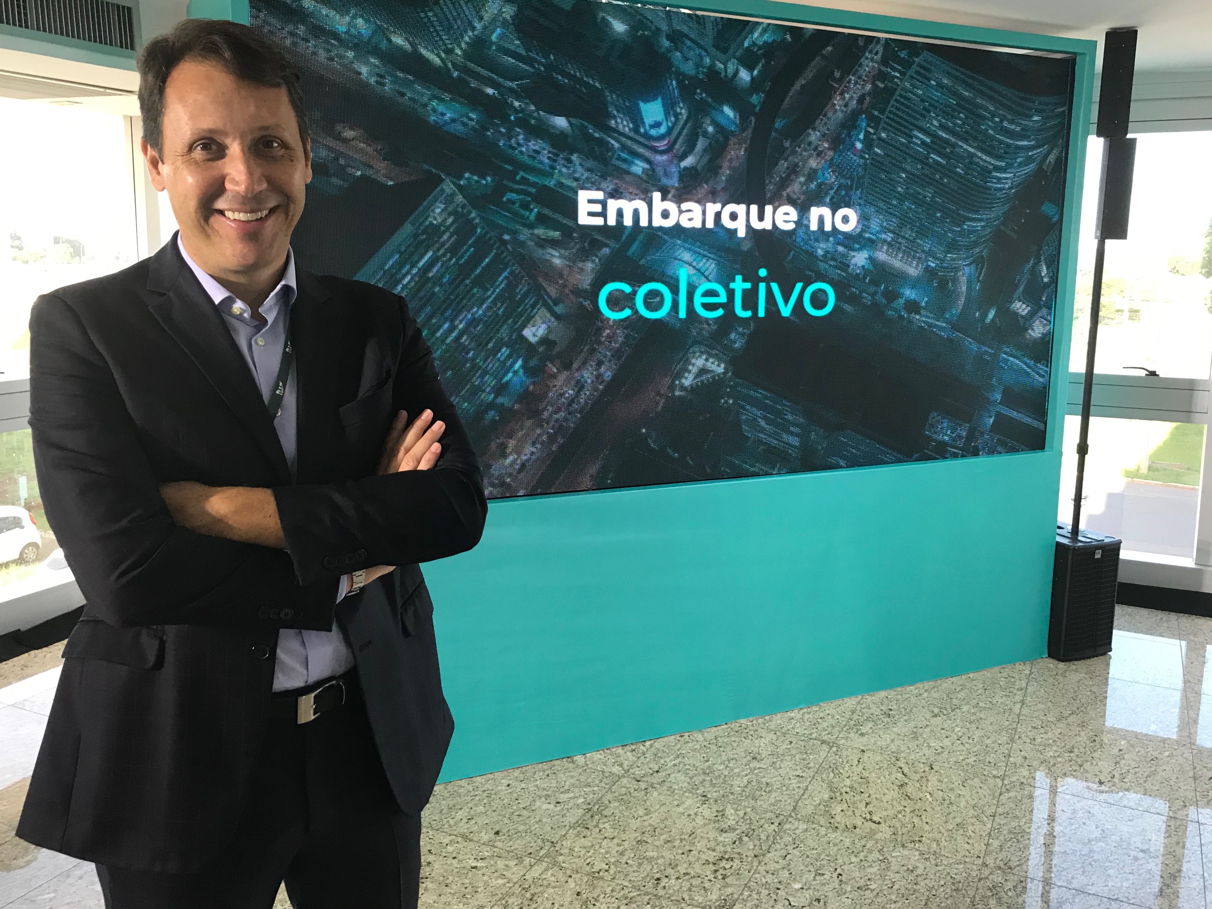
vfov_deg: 49.8
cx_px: 606
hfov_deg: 63.4
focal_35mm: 28
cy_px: 454
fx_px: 980
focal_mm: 3.99
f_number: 1.8
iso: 40
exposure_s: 1/24
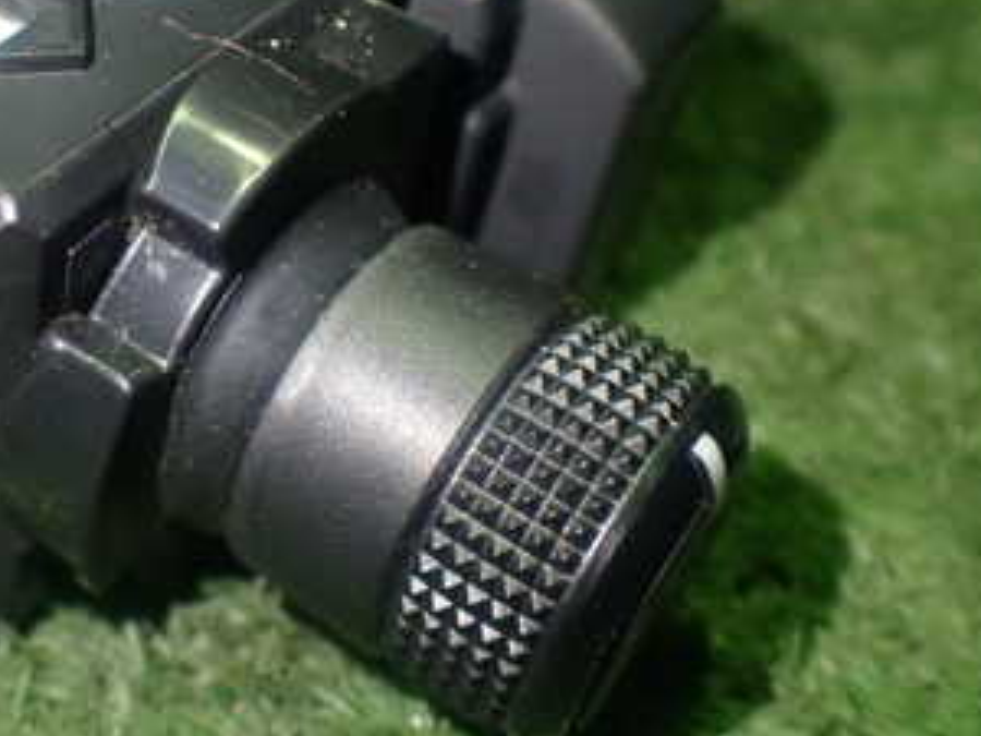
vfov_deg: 24.2
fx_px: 1700
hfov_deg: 30.9
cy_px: 219
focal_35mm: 60
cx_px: 128
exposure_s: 1/30
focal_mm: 5.4
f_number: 2.3
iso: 250
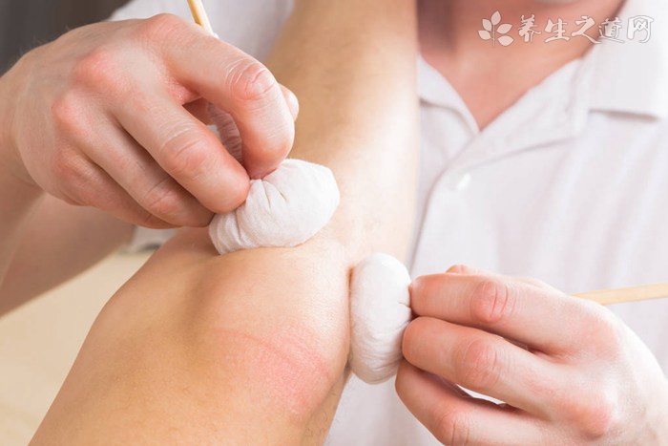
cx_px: 334
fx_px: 1949
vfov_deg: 13.0
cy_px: 223
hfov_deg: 19.5
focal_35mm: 105
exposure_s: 1/200
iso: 100
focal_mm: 70
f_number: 7.1
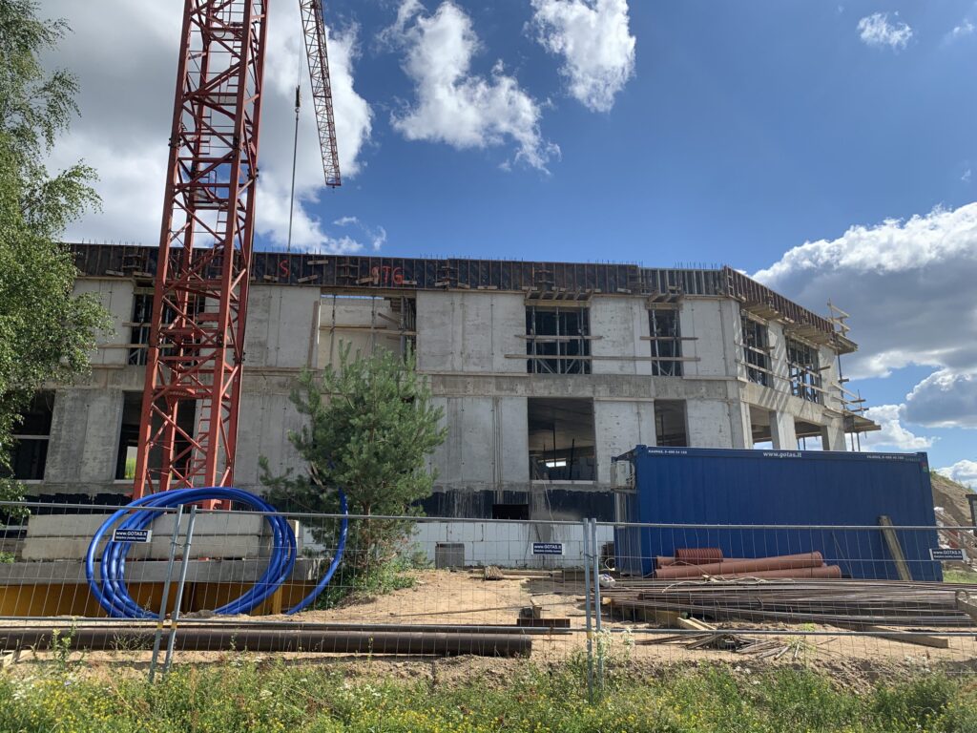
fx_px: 734
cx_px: 488
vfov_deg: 53.1
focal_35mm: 26
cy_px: 366
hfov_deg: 67.3
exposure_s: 1/2421
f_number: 1.8
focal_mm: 4.25
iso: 25
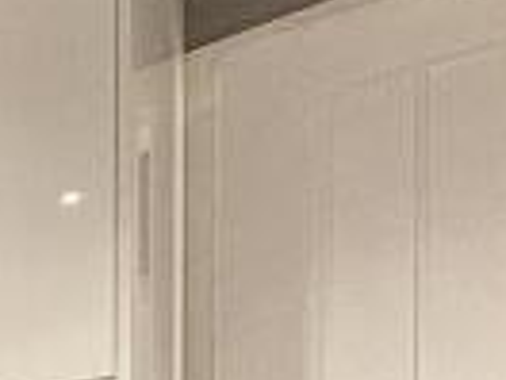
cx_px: -420
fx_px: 906
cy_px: 628
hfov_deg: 20.8
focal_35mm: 62
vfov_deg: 19.4
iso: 250
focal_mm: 2.22
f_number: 2.2
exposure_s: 1/97
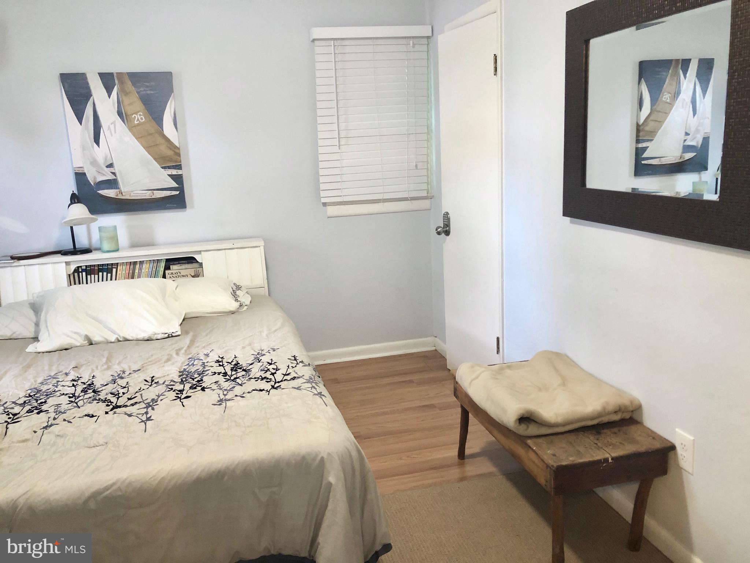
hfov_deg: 63.4
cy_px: 282
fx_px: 607
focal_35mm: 28
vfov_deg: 49.7
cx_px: 375
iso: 64
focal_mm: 3.99
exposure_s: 1/15
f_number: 1.8
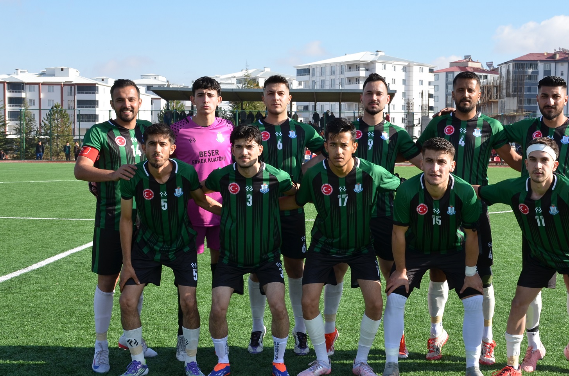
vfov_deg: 24.2
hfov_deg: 35.8
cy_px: 177
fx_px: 878
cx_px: 338
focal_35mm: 56
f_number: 8
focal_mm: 27
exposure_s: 1/250
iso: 160
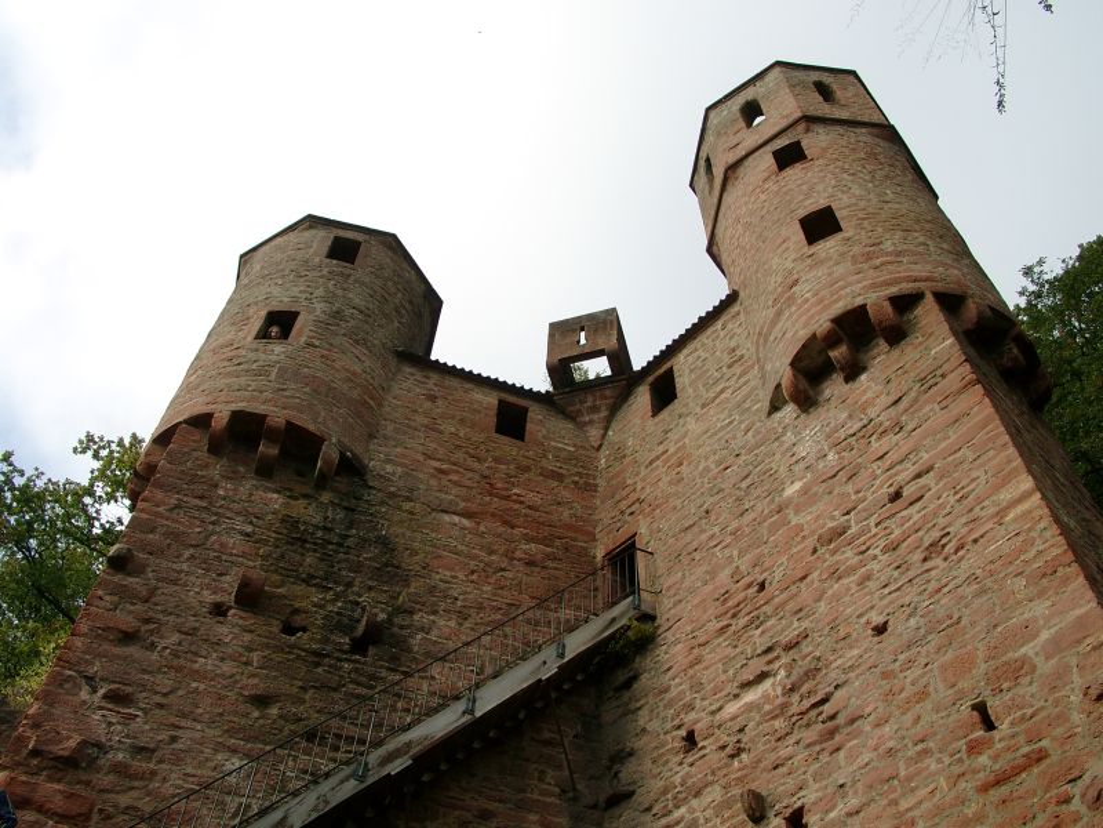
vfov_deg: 41.8
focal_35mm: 34
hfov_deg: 54.0
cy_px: 414
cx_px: 552
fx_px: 1083
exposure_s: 1/648
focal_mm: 7.13
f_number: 4
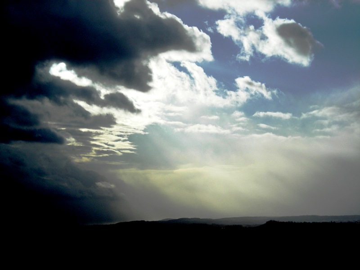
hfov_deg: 21.8
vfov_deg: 16.4
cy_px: 135
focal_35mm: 90
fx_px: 936
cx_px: 180
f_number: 9.1
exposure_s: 1/308
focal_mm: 14.8
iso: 50
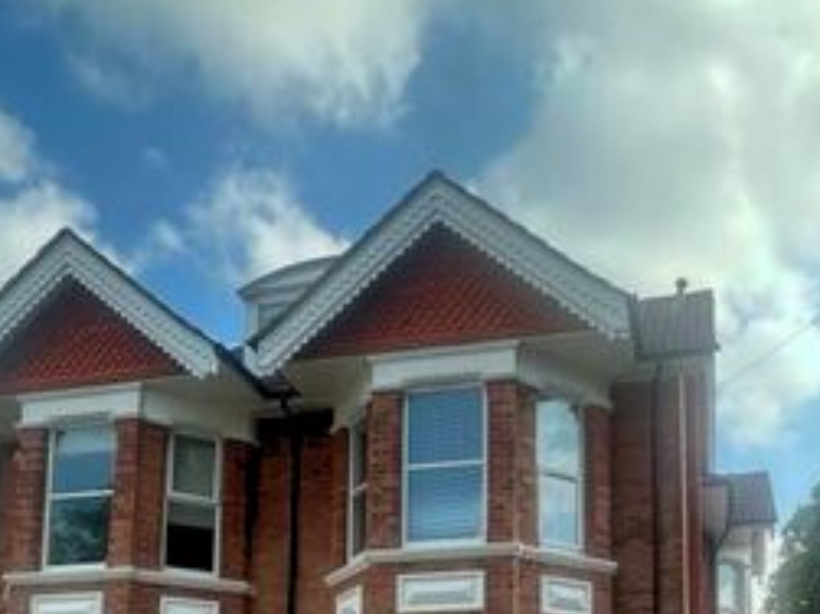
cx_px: 506
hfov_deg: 47.5
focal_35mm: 39
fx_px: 923
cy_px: 691
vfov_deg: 32.1
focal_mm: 2.22
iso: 40
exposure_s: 1/812
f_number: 2.2
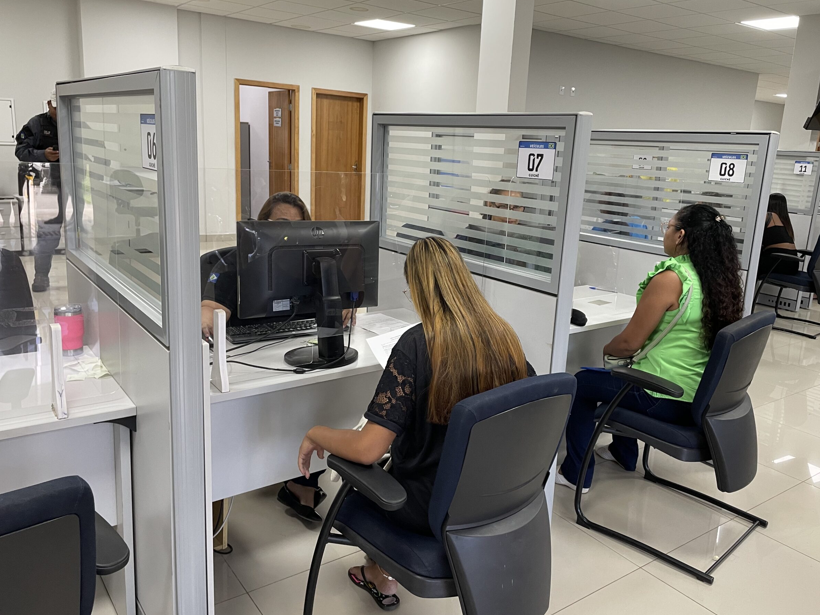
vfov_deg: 49.7
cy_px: 298
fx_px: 663
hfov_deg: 63.4
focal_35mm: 28
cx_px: 435
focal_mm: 4.2
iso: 100
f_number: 1.6
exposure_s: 1/60
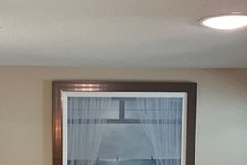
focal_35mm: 106
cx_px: 44
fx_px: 727
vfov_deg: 12.2
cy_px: 263
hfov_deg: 19.1
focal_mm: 5.1
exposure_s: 1/40
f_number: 1.6
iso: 400
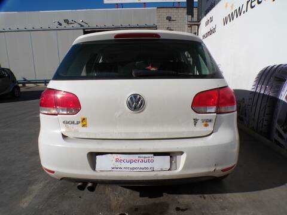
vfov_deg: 56.8
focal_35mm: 24
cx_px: 144
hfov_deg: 71.6
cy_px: 108
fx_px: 199
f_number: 5.8
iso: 100
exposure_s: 1/850
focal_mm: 4.3
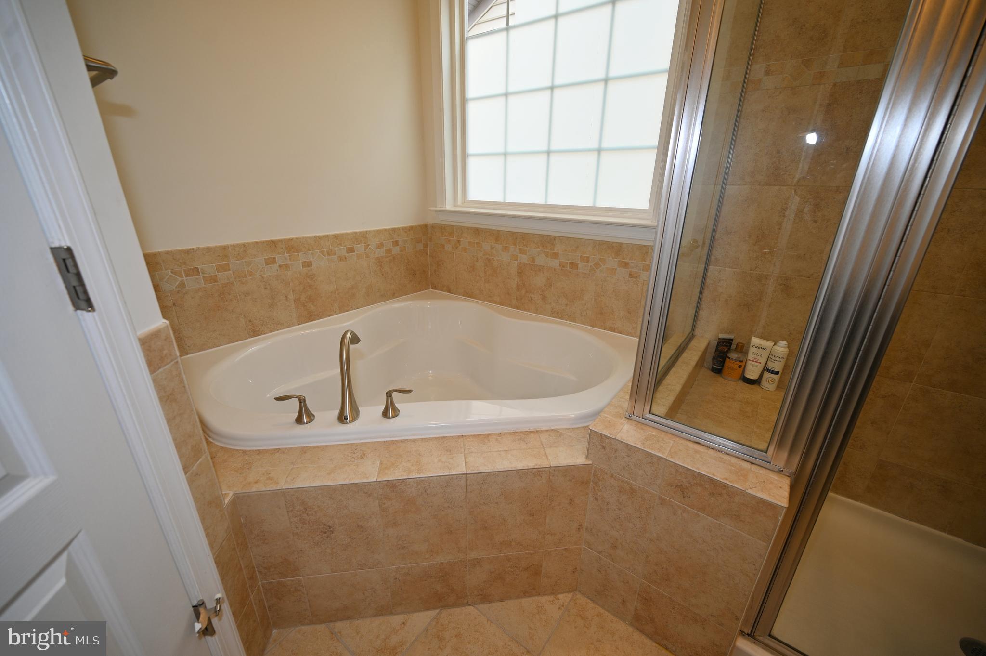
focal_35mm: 14
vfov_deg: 81.1
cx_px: 493
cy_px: 328
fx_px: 383
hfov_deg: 104.3
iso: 100
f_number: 4
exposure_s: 1/100
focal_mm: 14
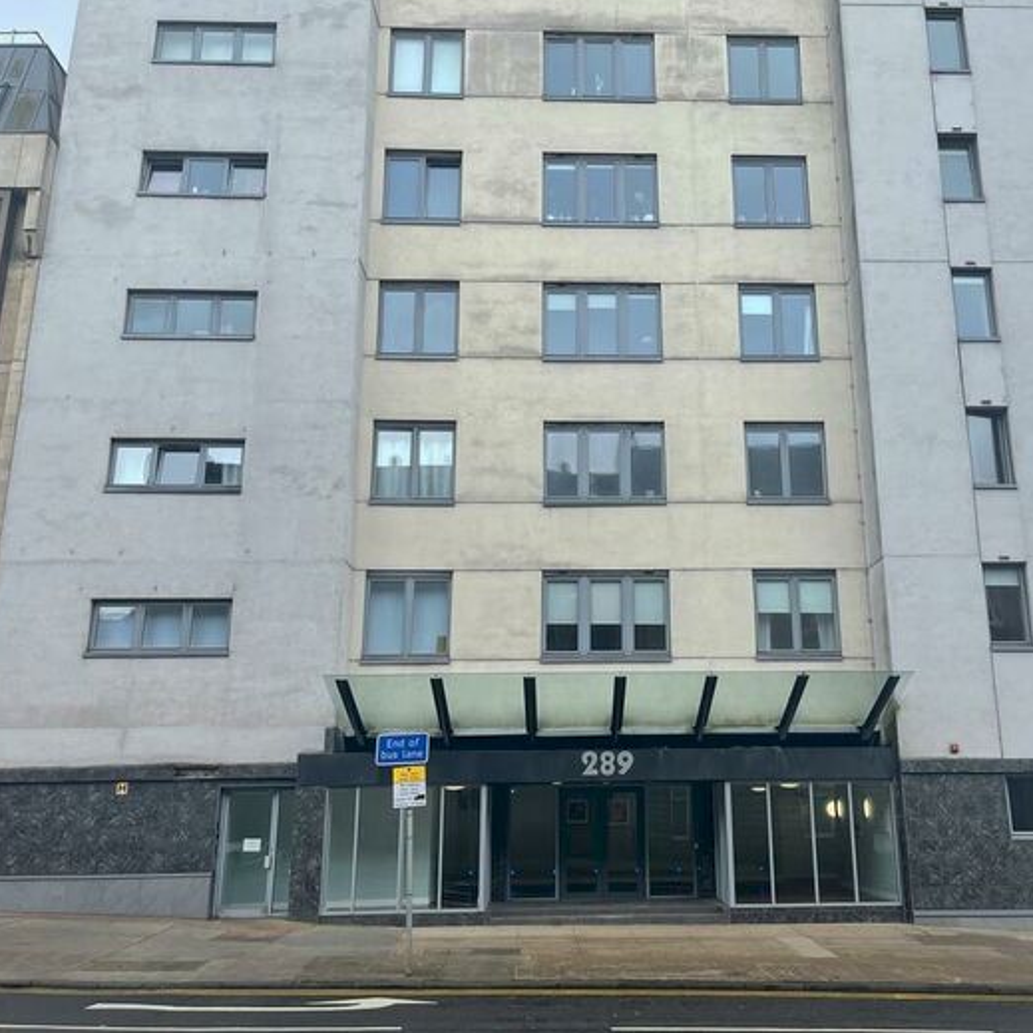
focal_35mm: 31
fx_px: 1047
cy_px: 516
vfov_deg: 52.5
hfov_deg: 52.2
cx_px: 615
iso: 32
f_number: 1.6
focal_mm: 5.1
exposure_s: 1/1513
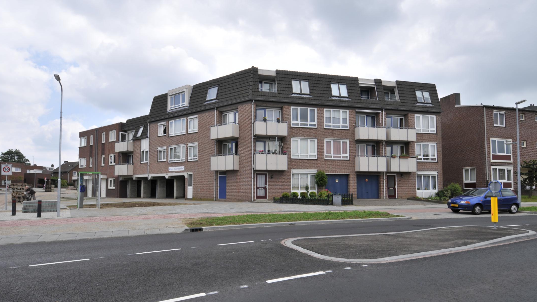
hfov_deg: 85.1
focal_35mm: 21
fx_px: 292
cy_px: 171
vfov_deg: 54.5
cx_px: 268
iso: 200
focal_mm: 13
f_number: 9
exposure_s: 1/400
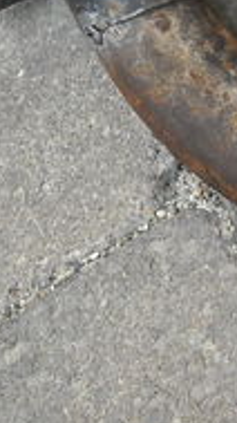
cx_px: 333
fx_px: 1444
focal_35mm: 129
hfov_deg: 9.2
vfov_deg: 16.6
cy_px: 112
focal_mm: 5.7
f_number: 2.8
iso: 208
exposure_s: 1/209
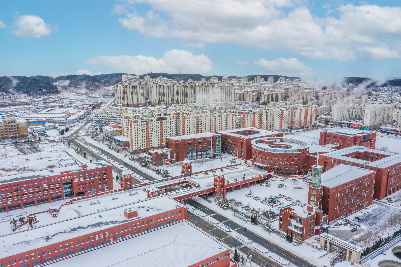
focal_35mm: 28
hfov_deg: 65.5
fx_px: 312
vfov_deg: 46.4
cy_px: 134
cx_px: 200
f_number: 10
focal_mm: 10.26
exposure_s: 1/240
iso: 100
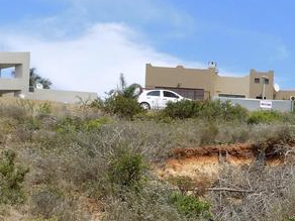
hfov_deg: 29.1
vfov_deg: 22.3
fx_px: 537
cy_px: 225
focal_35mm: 63
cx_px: 283
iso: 80
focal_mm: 4
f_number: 3.1
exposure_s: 1/800
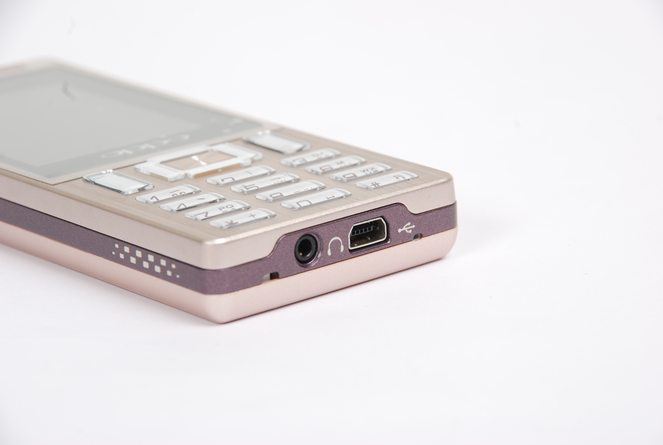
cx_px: 332
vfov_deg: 6.8
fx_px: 3737
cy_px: 222
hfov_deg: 10.1
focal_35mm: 202
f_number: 13
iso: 100
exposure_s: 1/125
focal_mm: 135
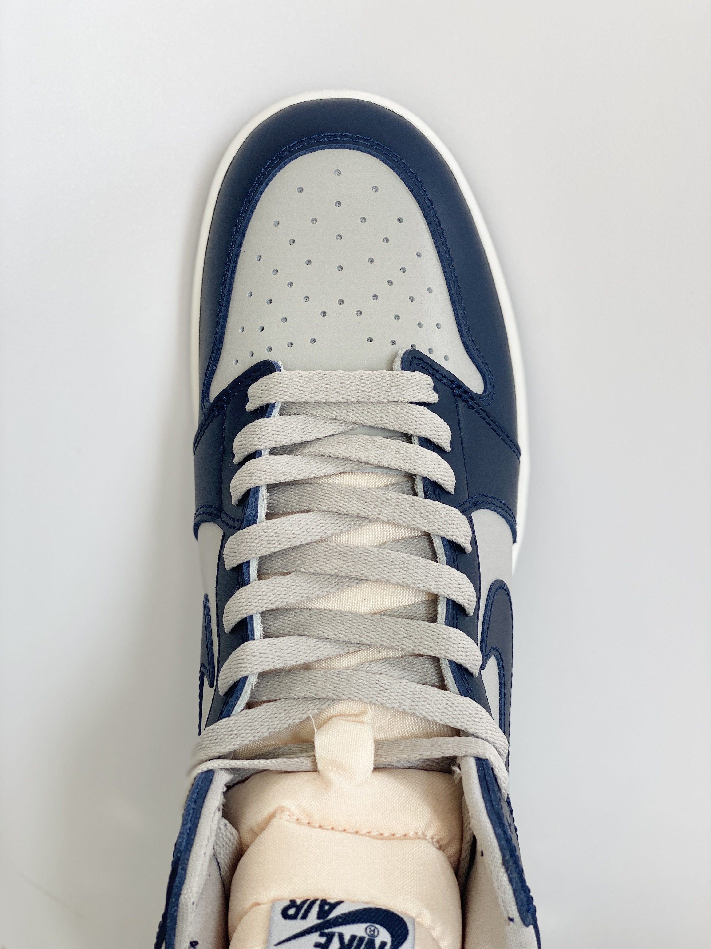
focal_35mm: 52
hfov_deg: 28.0
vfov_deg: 36.8
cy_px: 474
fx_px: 1424
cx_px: 356
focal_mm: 6
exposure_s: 1/100
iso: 32
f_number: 2
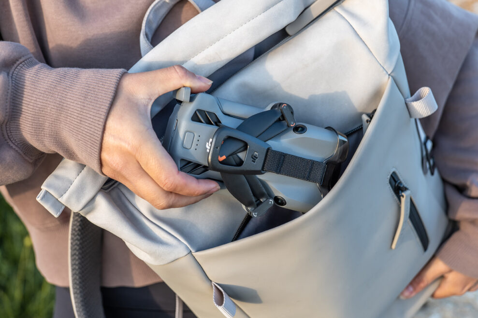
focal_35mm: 52
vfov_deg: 26.0
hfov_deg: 38.2
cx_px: 239
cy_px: 159
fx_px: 690
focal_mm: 52
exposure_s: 1/250
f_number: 5
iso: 500
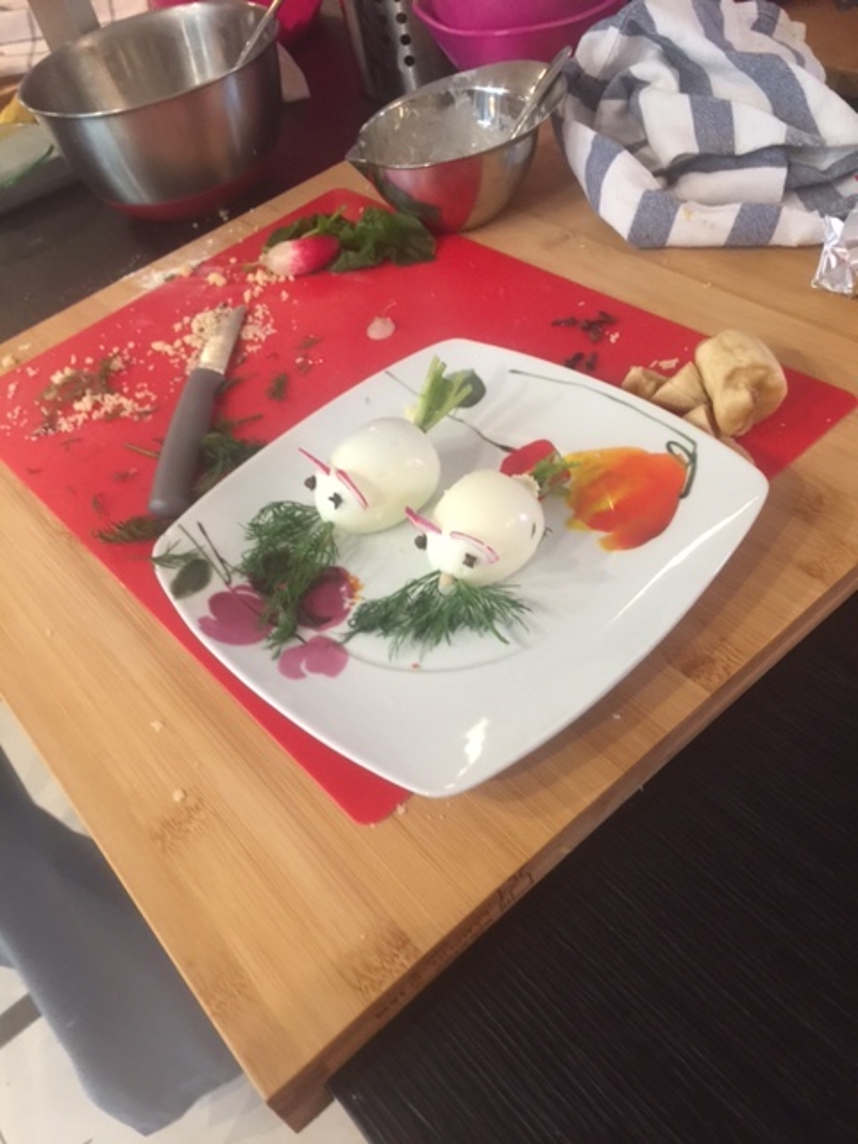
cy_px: 572
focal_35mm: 29
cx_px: 429
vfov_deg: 61.7
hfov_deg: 48.2
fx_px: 958
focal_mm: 4.15
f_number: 2.2
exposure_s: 1/17
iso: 100
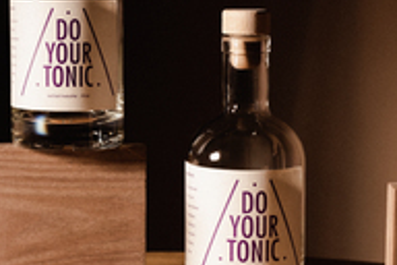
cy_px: 84
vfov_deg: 13.1
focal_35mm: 104
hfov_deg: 19.5
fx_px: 1147
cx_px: 87
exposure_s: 1/125
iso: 320
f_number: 7.1
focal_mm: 50
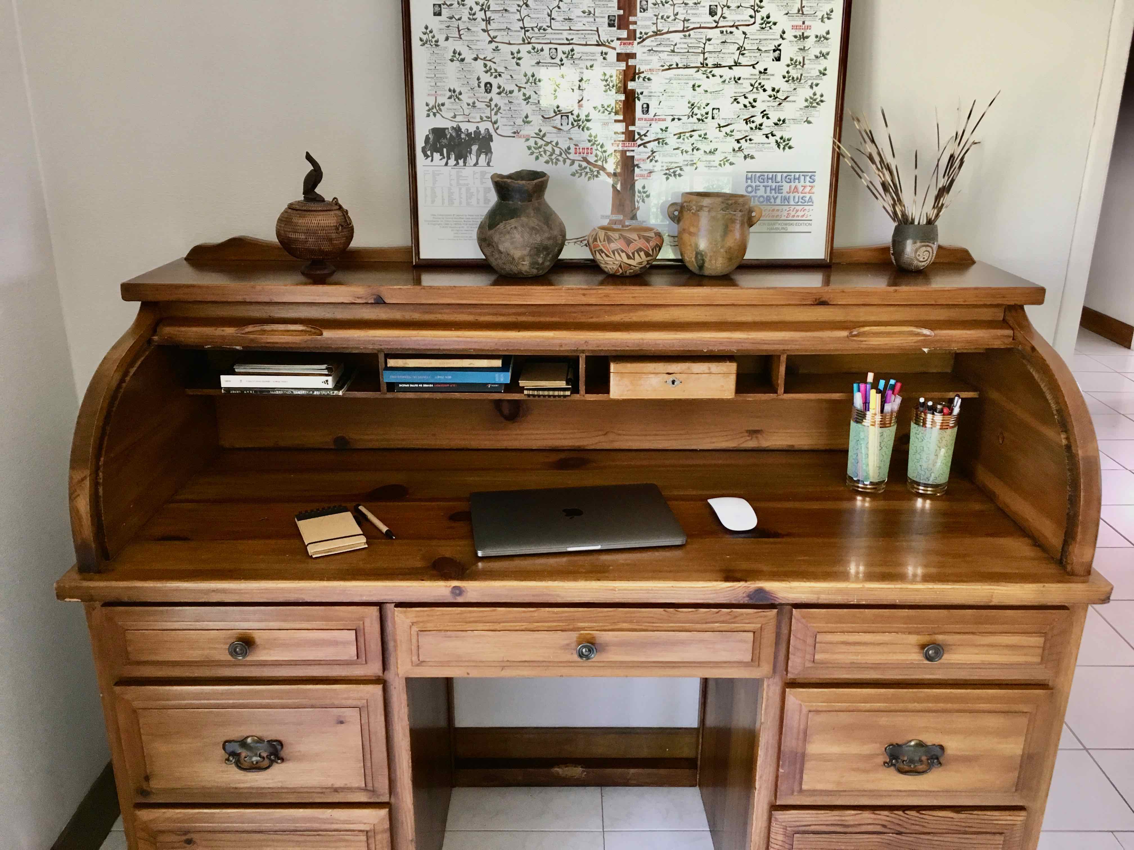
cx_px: 567
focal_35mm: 29
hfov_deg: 61.7
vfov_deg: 48.2
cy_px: 425
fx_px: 950
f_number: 2.2
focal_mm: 4.15
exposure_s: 1/33
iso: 125
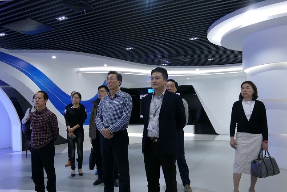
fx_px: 247
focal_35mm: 31
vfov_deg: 42.1
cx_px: 121
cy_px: 116
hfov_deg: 60.0
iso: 640
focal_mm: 9.12
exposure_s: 1/60
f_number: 2.8
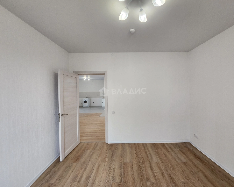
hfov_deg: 100.6
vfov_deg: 87.9
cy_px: 91
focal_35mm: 14
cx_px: 123
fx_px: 97
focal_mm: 1.74
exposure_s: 1/50
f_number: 2.2
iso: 80
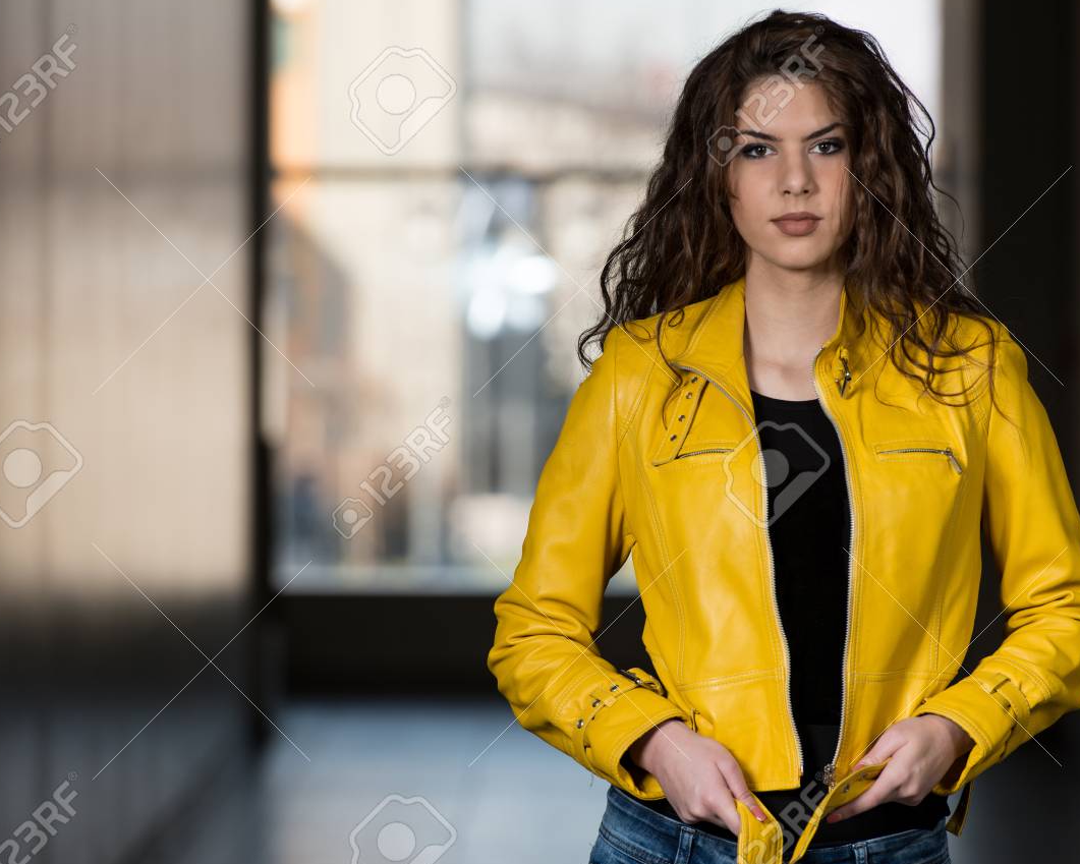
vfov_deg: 6.7
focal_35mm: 230
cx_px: 581
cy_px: 433
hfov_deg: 8.4
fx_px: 7352
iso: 100
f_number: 5
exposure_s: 1/200
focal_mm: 200
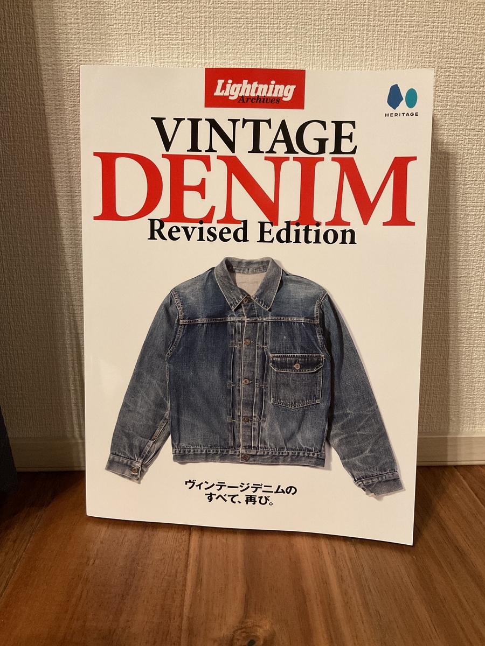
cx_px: 242
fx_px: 542
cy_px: 323
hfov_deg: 48.2
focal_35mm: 29
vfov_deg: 61.7
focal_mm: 3
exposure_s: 1/40
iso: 320
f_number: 1.8
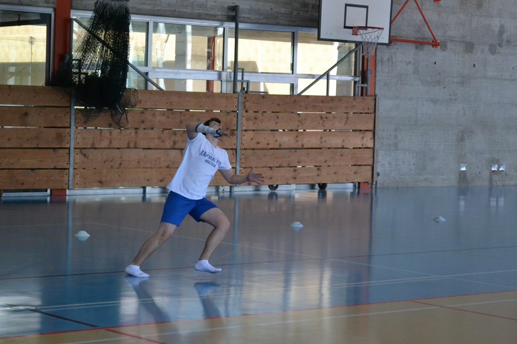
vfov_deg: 14.0
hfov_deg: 20.9
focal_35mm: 98
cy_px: 154
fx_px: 1401
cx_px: 242
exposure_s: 1/500
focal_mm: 55
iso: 2500
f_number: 5.6
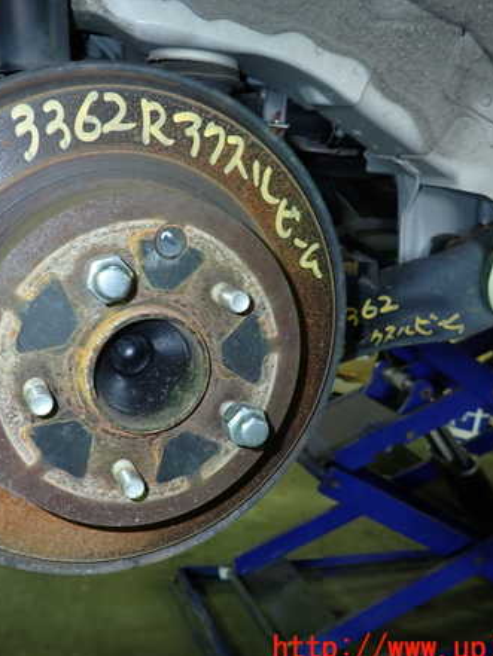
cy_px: 333
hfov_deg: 41.3
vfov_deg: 53.9
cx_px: 162
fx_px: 645
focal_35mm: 34
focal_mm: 4.5
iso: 200
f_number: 2
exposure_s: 1/30
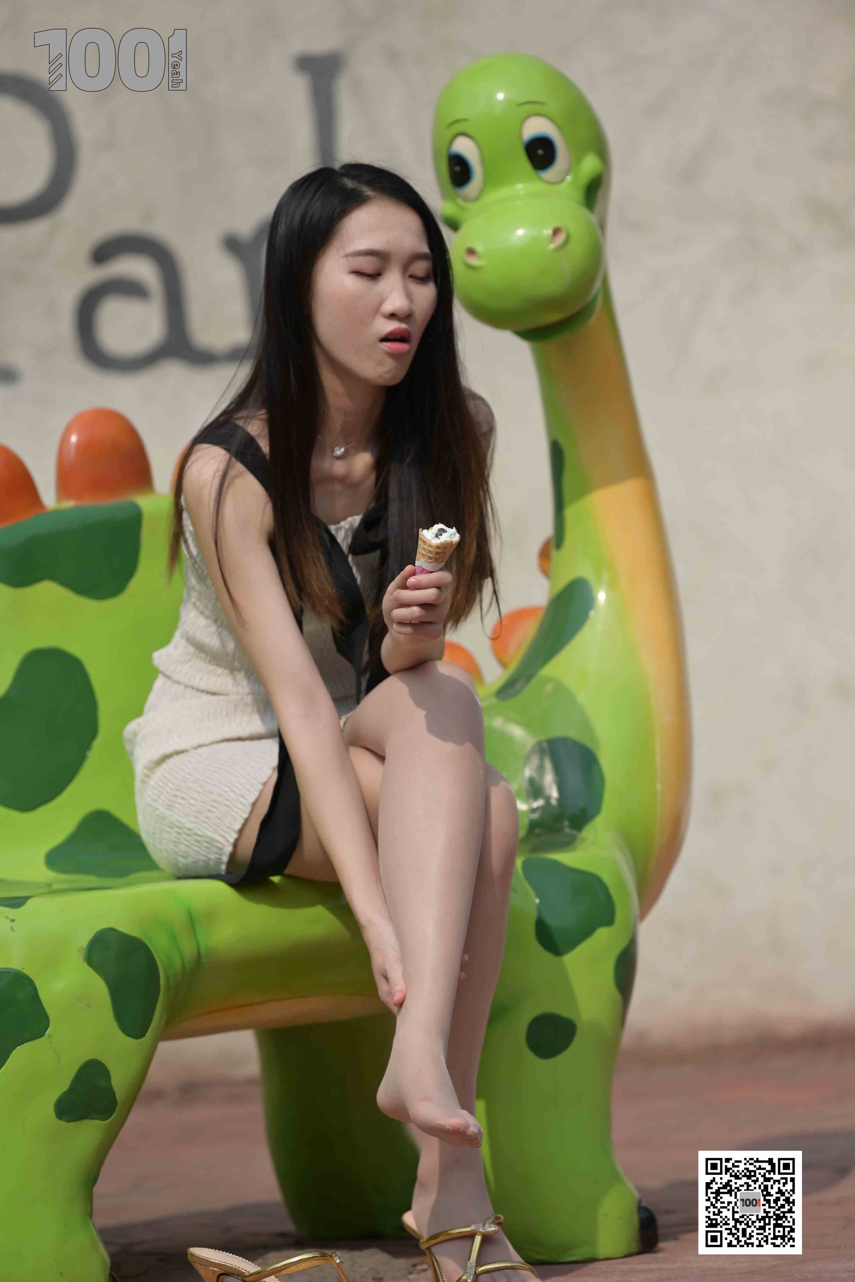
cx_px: 428
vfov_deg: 10.3
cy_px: 641
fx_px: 7124
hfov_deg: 6.9
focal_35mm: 200
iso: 200
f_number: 4
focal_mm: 200
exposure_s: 1/5000
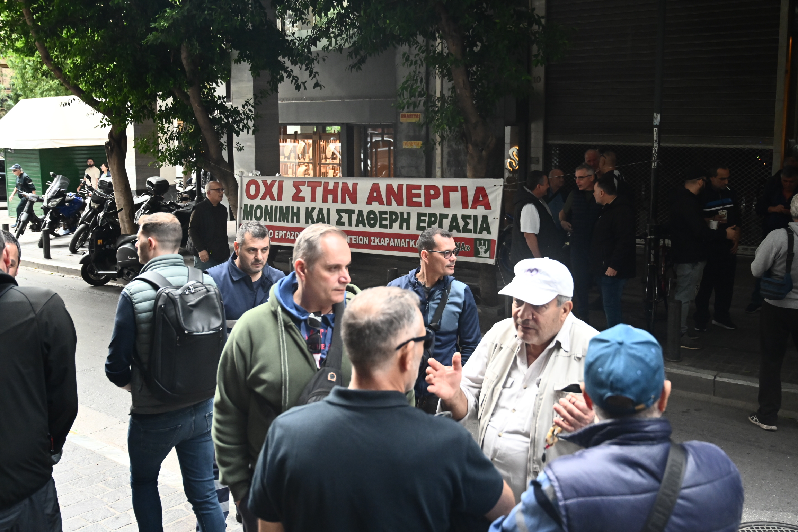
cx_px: 399
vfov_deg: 43.0
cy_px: 266
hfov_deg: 61.1
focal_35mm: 30
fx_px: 676
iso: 2500
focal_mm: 30.5
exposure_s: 1/800
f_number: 4
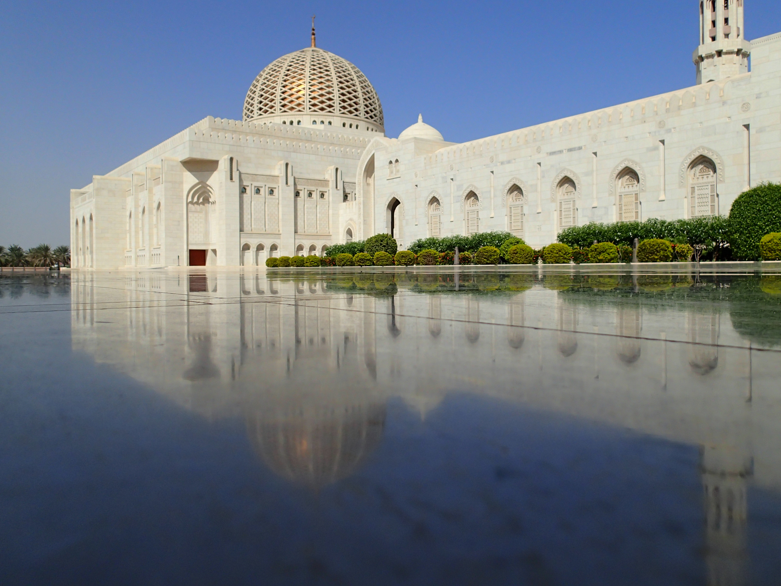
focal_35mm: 27
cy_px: 276
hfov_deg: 65.3
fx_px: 609
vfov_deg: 51.3
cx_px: 412
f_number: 8
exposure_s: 1/500
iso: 100
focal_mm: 4.5
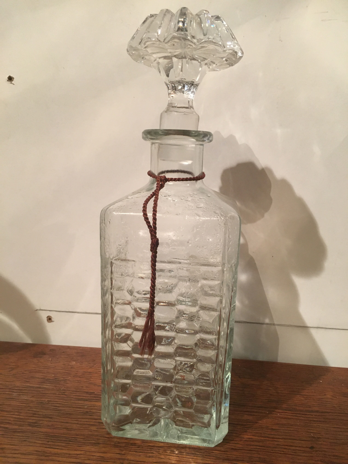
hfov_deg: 48.2
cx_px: 174
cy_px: 232
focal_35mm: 29
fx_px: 389
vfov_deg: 61.7
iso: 250
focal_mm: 4.15
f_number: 2.2
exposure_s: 1/33
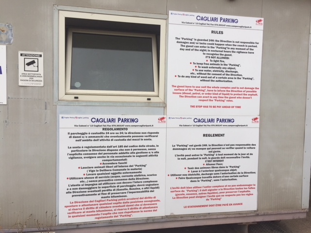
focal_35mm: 29
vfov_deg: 48.2
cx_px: 156
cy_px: 116
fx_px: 261
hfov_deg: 61.7
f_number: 2.2
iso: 32
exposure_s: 1/444
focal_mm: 4.15
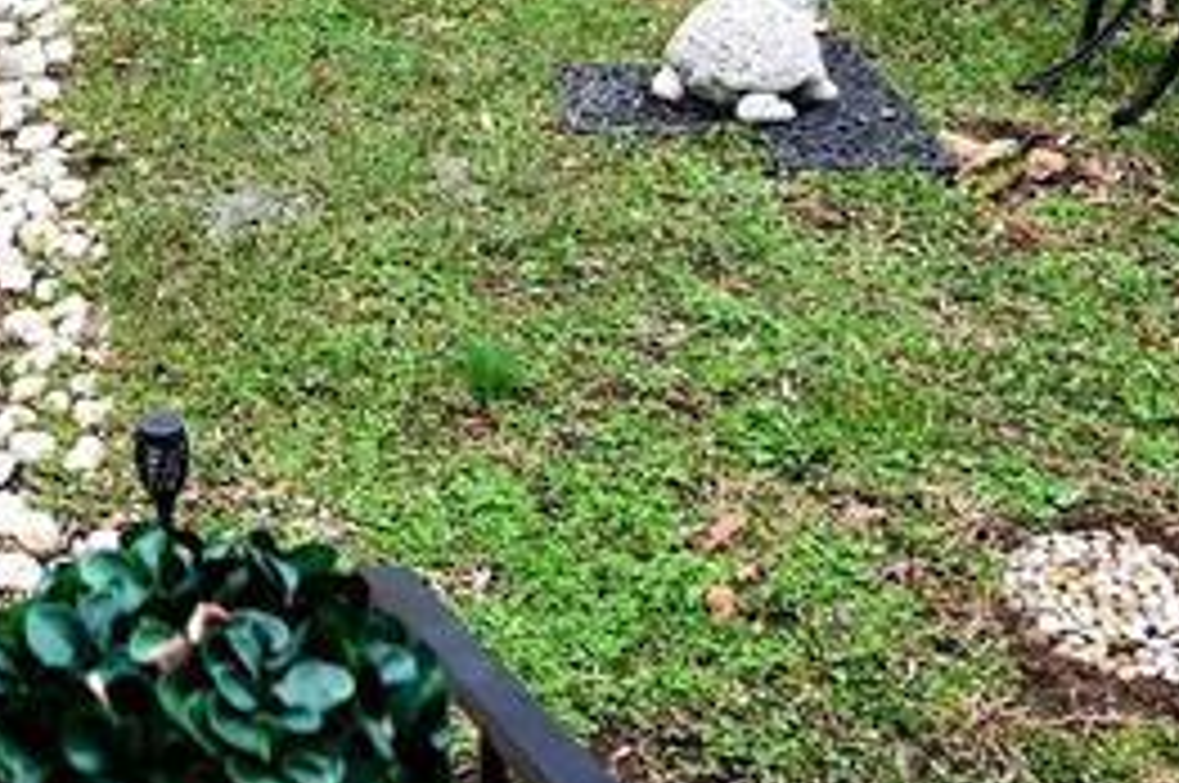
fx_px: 2519
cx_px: -104
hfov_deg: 24.6
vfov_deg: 17.2
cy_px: -14
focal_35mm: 77
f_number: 4
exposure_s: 1/80
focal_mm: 14
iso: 100
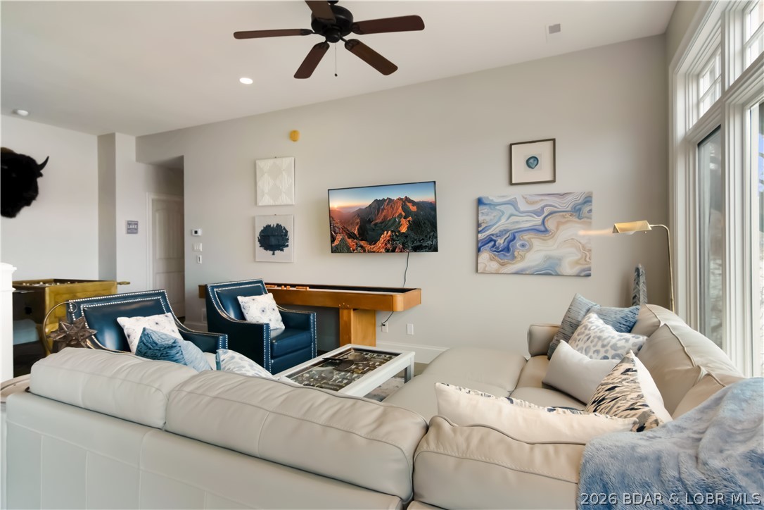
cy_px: 255
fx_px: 414
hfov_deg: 85.4
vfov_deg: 63.2
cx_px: 382
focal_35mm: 20
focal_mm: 13
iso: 320
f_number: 6.3
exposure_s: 1/320
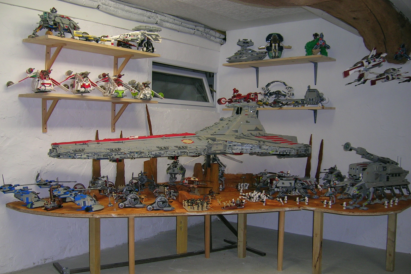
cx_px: 205
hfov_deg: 51.9
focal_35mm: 37
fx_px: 422
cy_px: 151
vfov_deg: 35.9
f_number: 2.8
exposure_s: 1/60.1
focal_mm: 5.4
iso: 62
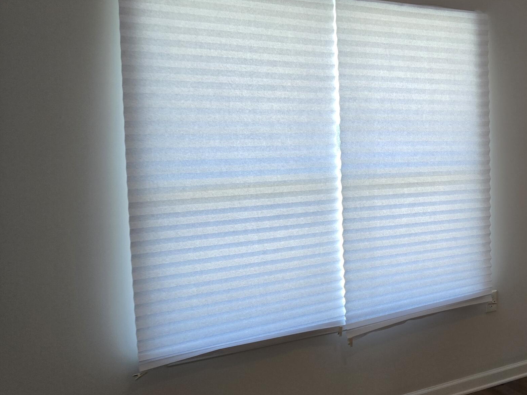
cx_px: 491
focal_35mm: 44
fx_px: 670
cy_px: 181
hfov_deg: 39.3
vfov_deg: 32.9
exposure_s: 1/120
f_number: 1.8
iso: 80
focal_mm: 5.4
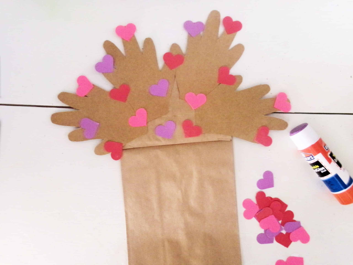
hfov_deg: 63.4
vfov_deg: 49.7
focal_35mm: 28
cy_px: 132
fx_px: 286
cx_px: 176
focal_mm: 5.1
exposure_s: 1/4
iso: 800
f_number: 3.9
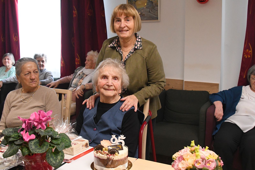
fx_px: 298
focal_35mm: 42
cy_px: 85
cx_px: 128
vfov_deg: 31.9
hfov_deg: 46.4
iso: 5000
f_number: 4.5
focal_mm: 28
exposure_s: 1/80
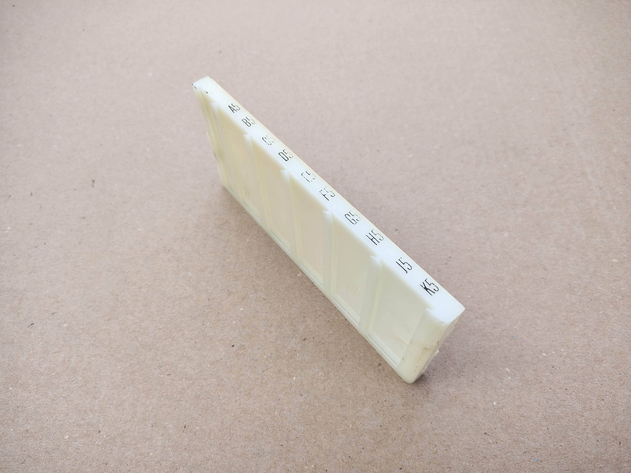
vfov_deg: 56.8
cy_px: 236
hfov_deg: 71.6
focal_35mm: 24
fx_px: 437
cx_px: 316
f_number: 1.8
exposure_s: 1/600
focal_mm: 5.56
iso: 100
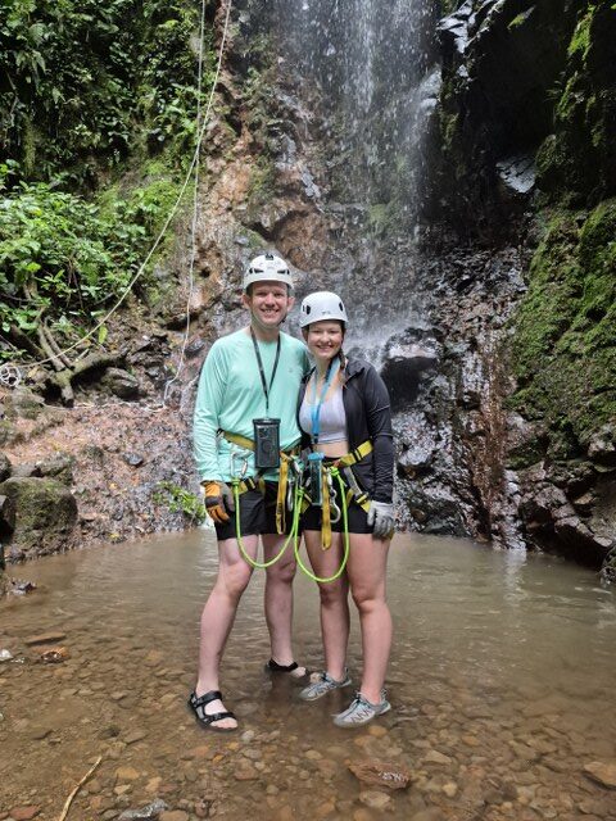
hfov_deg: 58.9
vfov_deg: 73.9
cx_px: 308
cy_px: 410
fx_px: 546
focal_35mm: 23
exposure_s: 1/120
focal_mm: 5.4
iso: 1000
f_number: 1.8
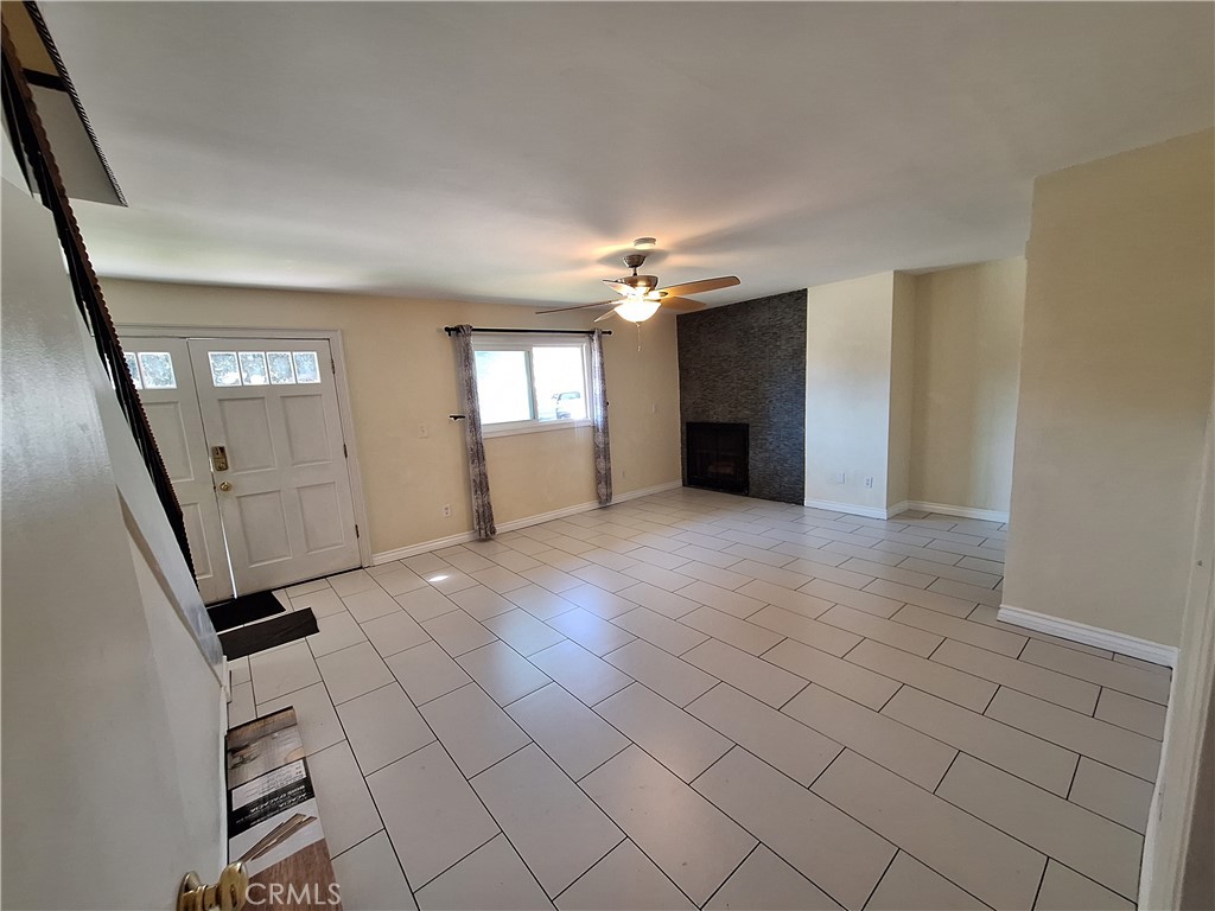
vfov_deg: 89.9
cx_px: 608
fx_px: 456
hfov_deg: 106.2
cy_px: 456
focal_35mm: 13
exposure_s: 1/40
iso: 125
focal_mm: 1.74
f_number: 2.2
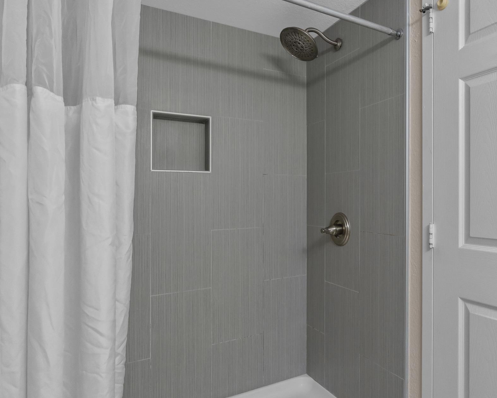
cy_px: 206
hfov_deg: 69.4
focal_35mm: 24
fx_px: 353
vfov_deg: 58.8
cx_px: 304
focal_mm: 16
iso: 1000
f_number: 8
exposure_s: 1/15
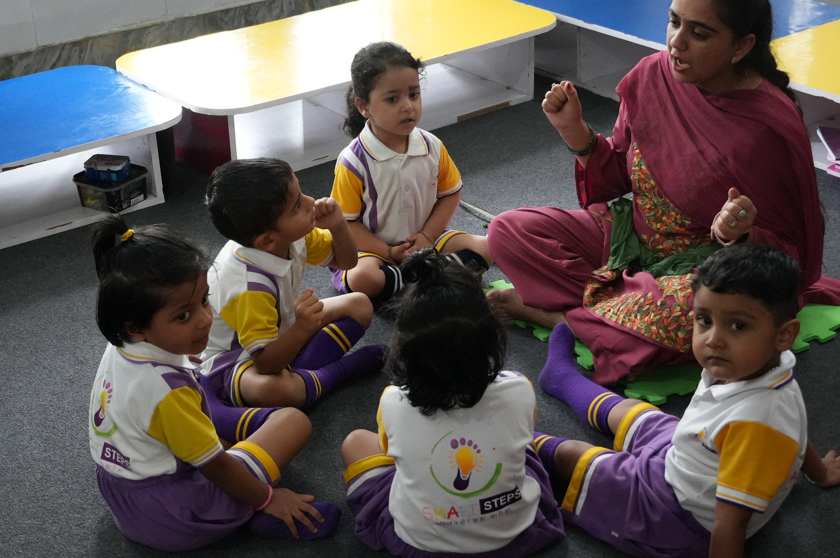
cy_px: 249
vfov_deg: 21.9
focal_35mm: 62
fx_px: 1445
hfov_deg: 32.4
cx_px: 421
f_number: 4.5
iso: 5000
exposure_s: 1/100
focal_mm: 32
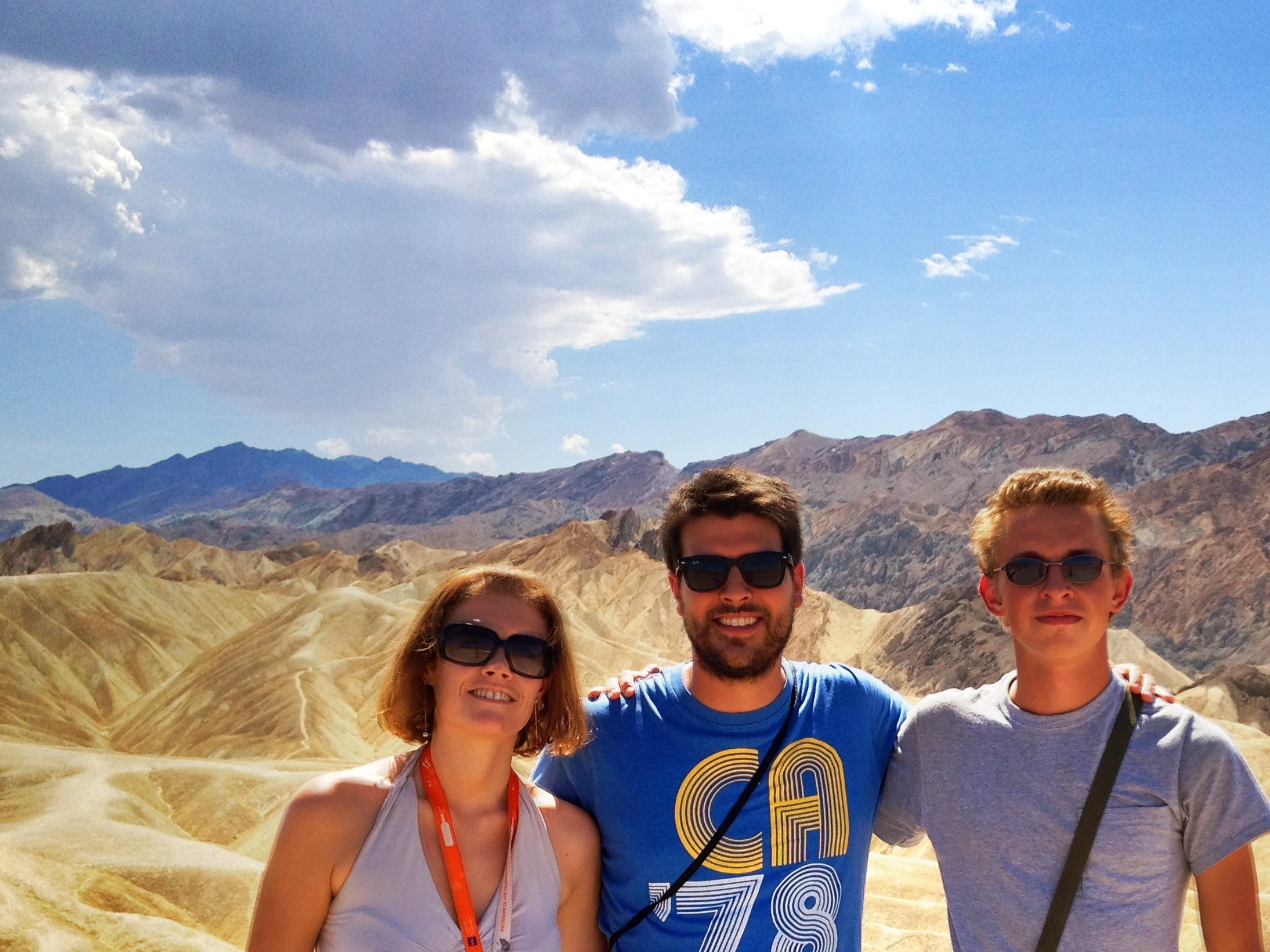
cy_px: 476
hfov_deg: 52.6
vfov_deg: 40.7
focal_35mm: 35
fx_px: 1284
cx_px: 635
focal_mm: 4.28
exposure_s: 1/4608
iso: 64
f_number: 2.4
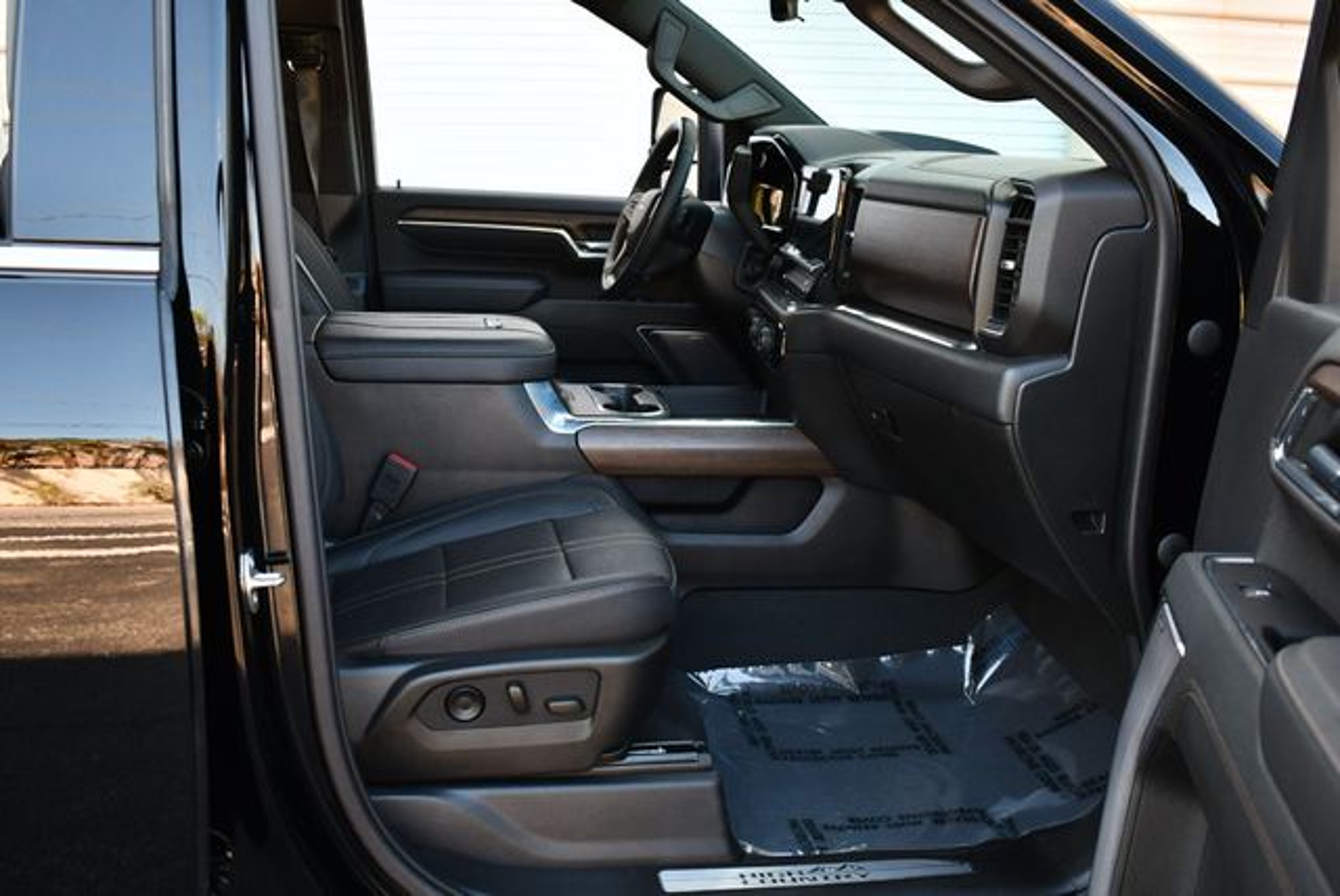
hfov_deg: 53.1
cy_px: 448
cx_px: 670
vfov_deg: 36.9
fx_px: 1341
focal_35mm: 36
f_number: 3.5
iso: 450
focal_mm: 18
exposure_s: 1/250
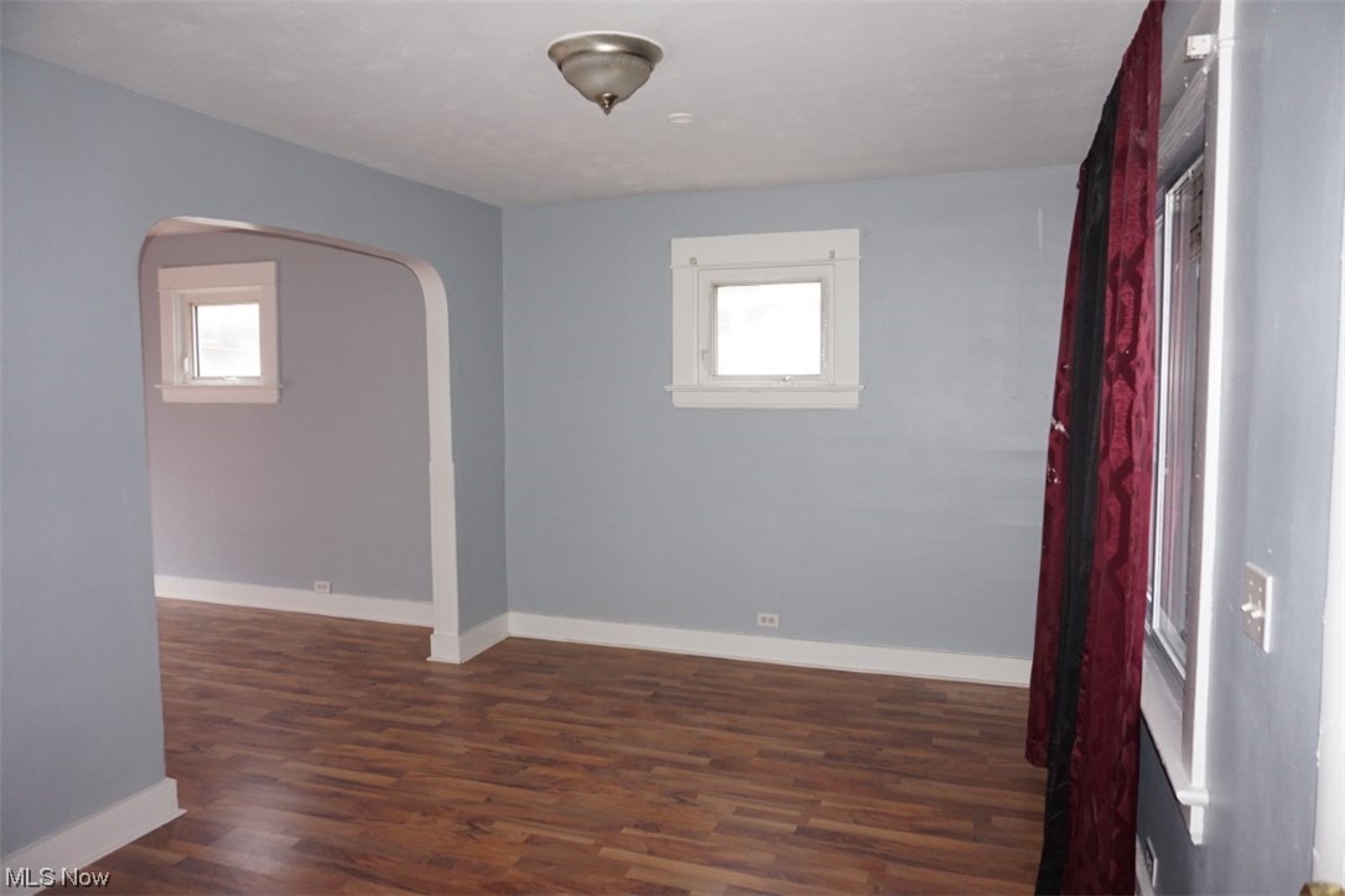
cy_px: 448
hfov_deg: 73.7
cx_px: 672
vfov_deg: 53.1
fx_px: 897
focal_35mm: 24
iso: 800
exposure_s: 1/160
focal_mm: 16
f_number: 3.5
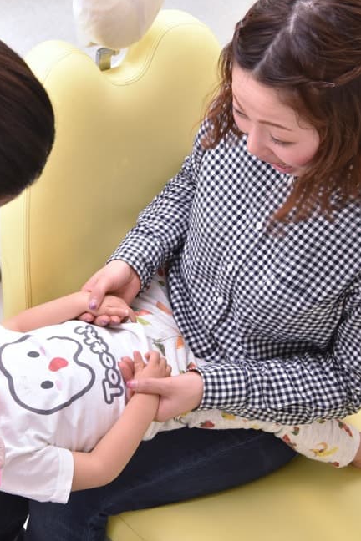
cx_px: 69
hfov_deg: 18.0
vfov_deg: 27.0
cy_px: 269
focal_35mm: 75
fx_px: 1128
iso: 2000
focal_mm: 45
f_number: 6.3
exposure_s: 1/80
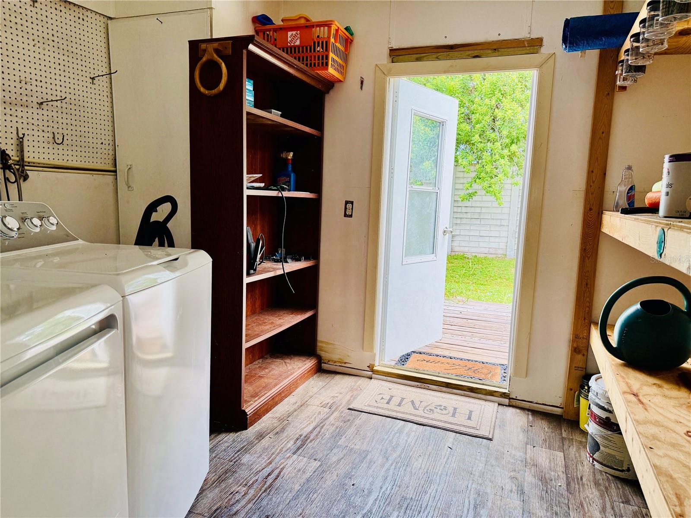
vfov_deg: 56.8
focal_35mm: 24
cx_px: 346
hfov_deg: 71.6
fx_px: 479
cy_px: 259
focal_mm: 6.76
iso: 100
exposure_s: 1/543
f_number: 1.78
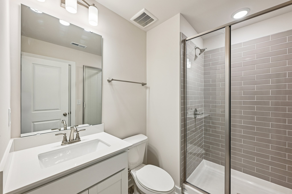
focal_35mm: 14
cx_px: 146
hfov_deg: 104.3
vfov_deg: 81.2
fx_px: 114
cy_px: 97
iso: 200
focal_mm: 14
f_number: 8
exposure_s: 1/15
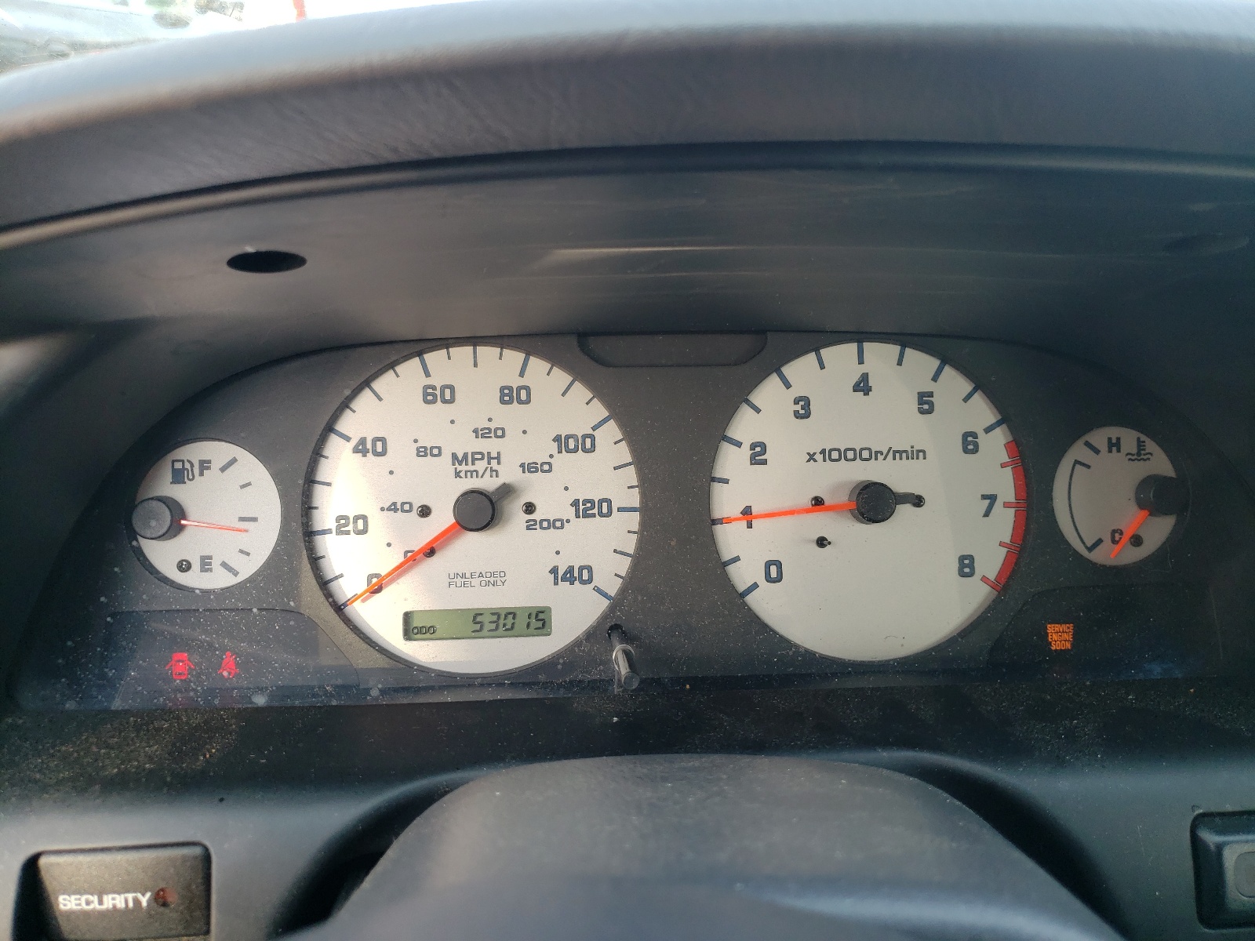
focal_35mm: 26
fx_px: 943
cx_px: 628
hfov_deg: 67.3
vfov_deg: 53.1
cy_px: 470
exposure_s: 1/213
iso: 50
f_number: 1.5
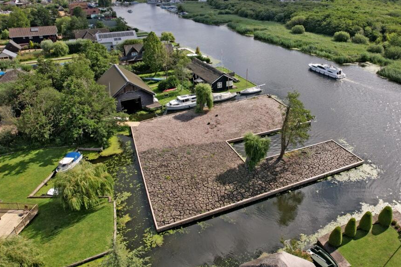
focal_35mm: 26
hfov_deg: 69.0
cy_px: 110
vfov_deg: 49.3
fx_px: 289
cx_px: 231
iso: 100
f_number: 2.8
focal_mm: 8.38
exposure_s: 1/100
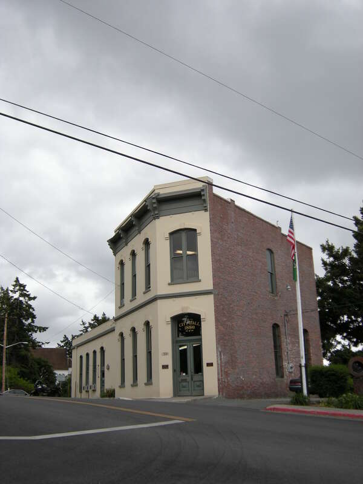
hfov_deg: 37.7
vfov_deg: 49.0
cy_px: 242
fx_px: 531
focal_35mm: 38
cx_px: 182
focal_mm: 6.3
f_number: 3.2
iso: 64
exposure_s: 1/179
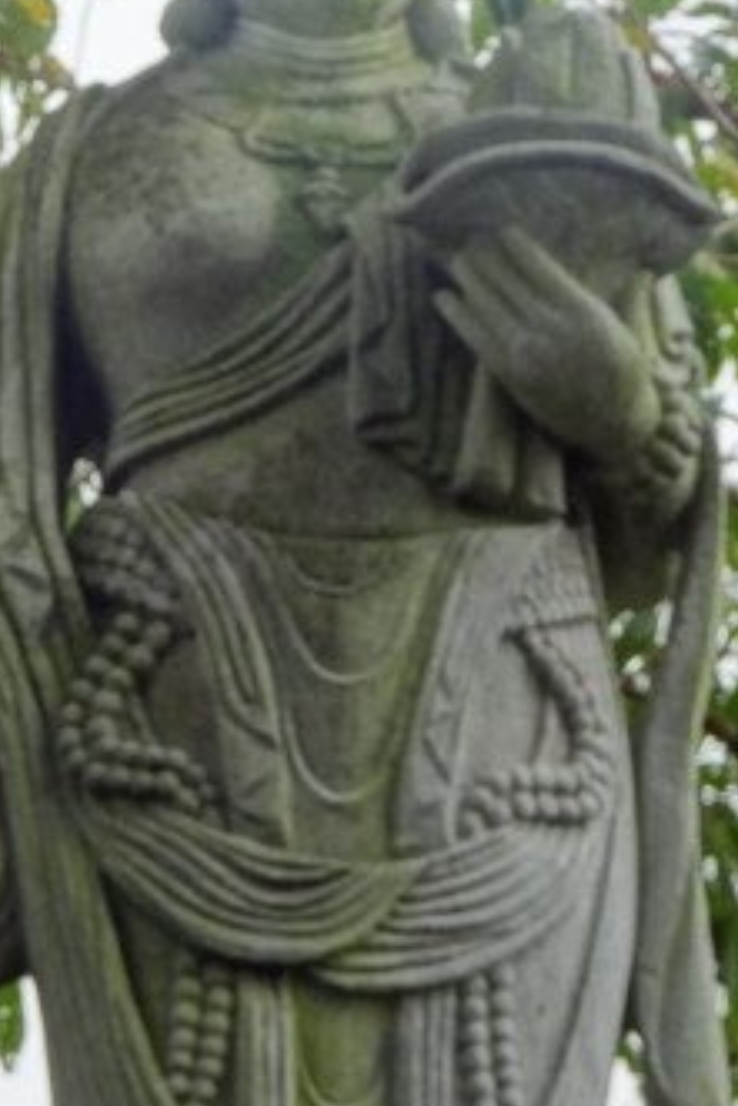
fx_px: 7433
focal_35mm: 242
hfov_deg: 5.7
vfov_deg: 8.5
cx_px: 406
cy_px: 307
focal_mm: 26.39
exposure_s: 1/160
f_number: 5.6
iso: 125
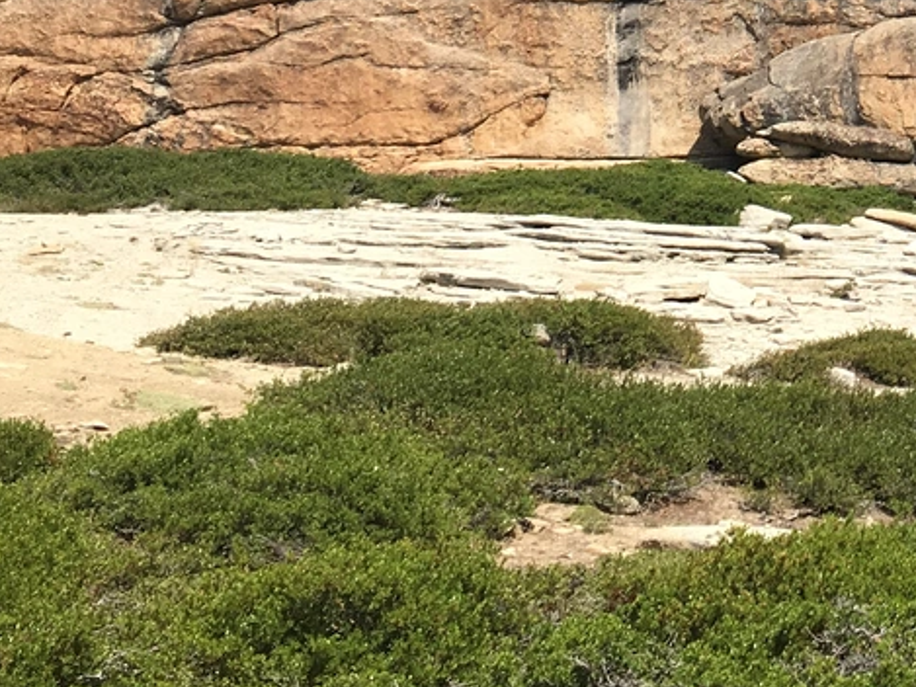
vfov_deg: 15.4
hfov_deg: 20.7
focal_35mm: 89
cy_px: -318
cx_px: 1068
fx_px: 2356
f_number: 2.2
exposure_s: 1/1425
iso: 25
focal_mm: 4.15
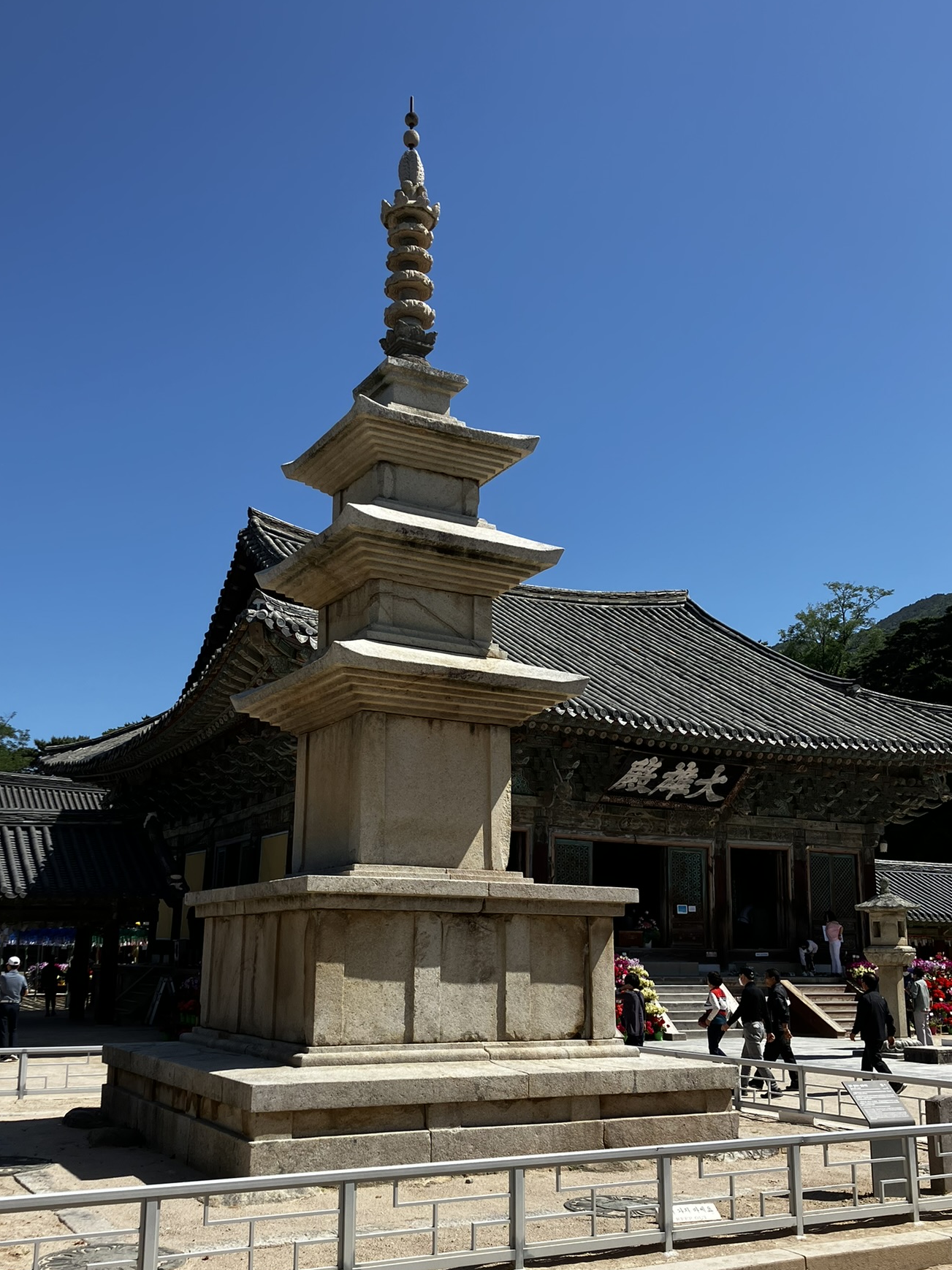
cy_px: 727
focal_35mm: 33
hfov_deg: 42.9
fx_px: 1210
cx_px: 440
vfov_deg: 55.1
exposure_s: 1/2183
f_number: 1.8
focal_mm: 3.99
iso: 32
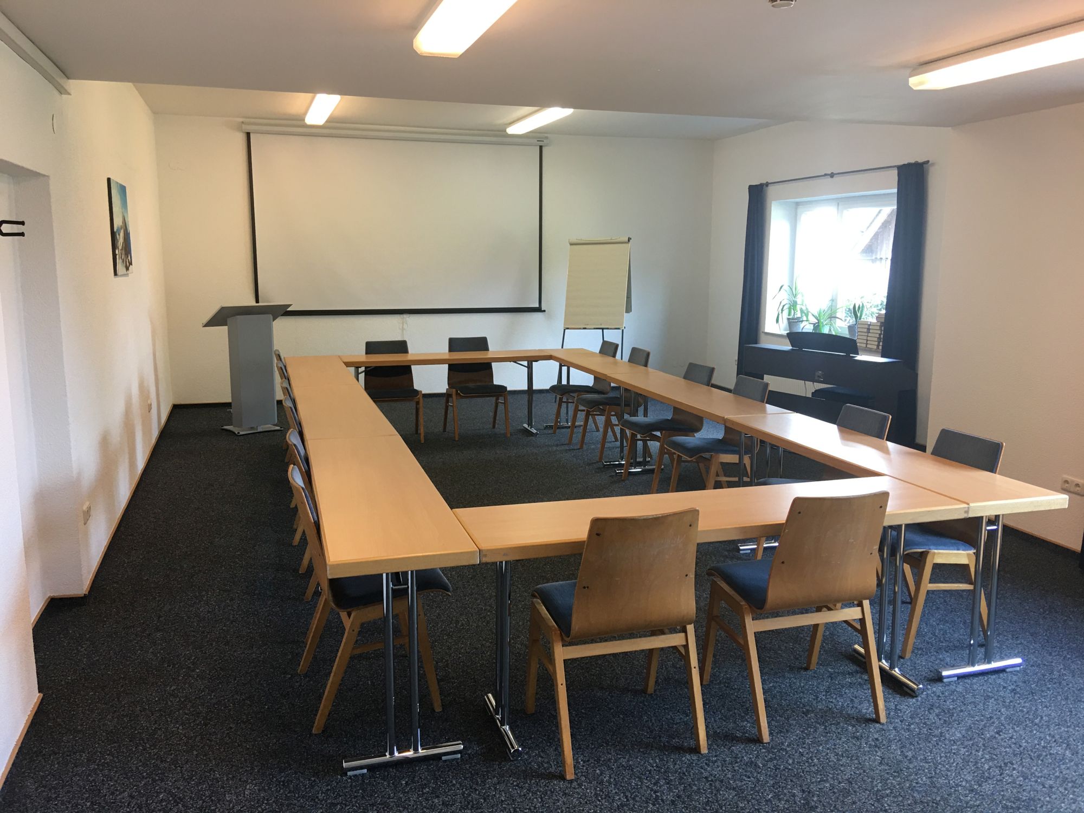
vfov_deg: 48.2
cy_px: 406
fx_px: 908
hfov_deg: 61.7
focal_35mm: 29
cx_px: 542
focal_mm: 4.15
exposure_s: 1/17
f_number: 2.2
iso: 40
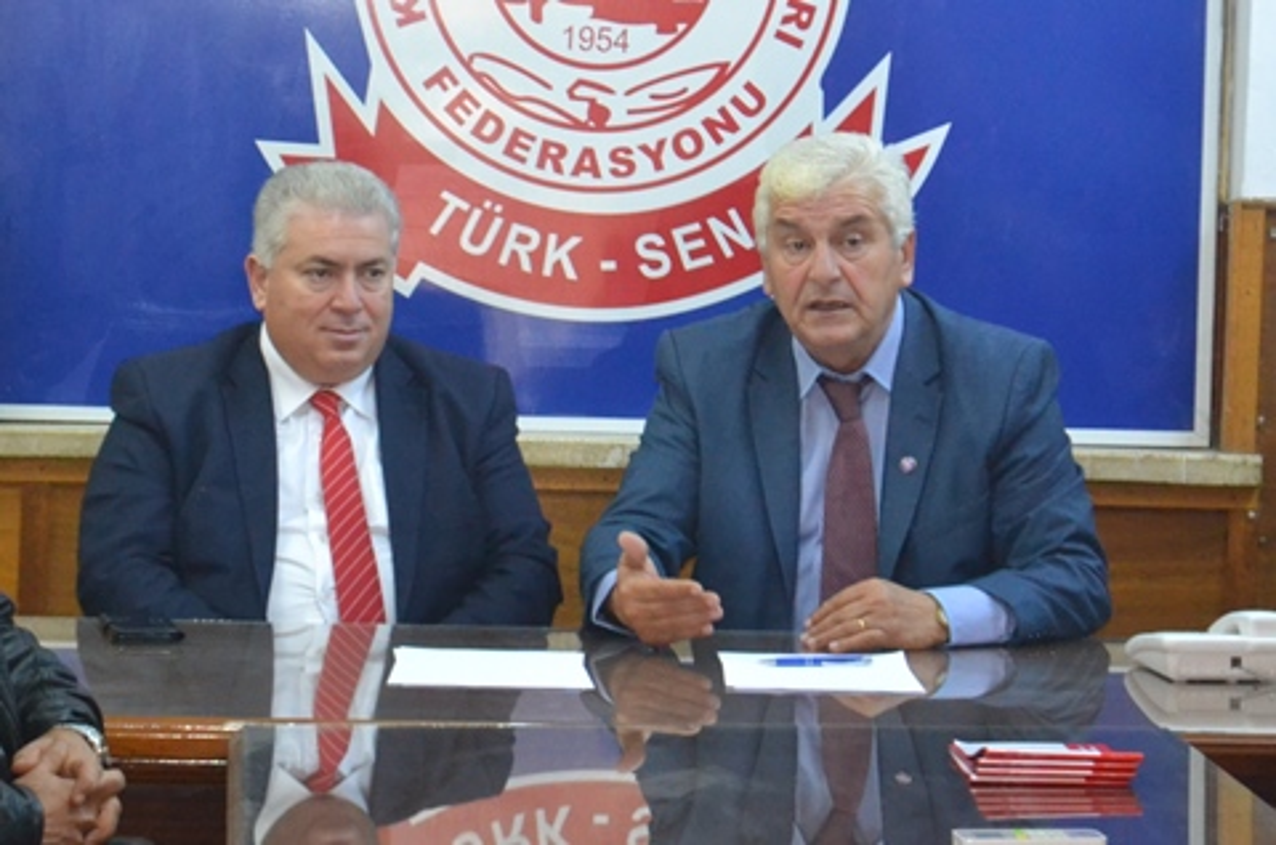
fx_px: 2918
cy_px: 422
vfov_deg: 16.5
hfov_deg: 24.7
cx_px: 638
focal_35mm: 82
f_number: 5.6
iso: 2500
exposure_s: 1/60
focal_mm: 55
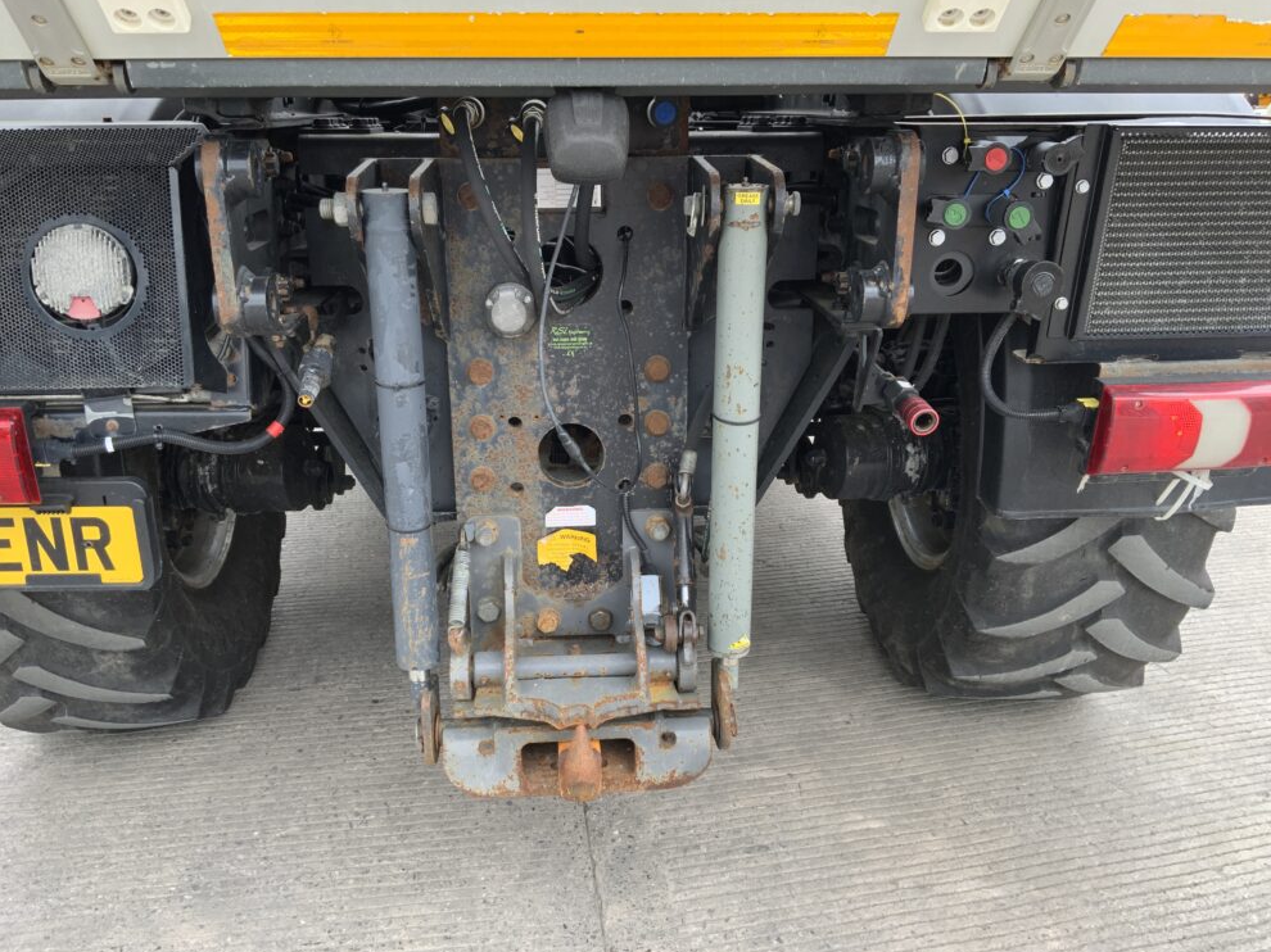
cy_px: 477
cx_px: 615
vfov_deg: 46.8
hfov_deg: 60.0
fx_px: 1101
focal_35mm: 30
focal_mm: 3
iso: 20
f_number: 1.8
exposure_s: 1/122
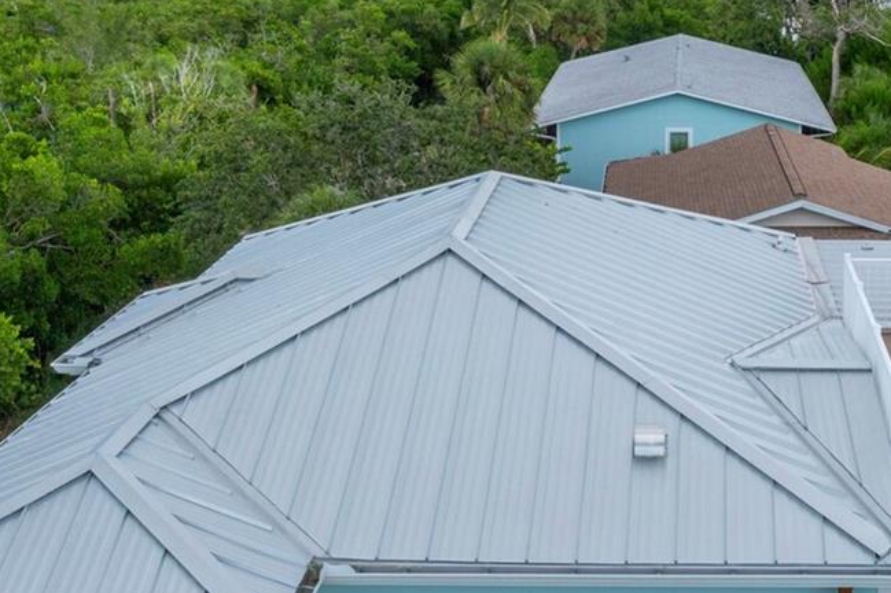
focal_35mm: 69
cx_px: 678
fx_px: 1707
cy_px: 245
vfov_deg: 19.7
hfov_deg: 28.8
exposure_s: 1/800
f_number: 6.3
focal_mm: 10.26
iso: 100
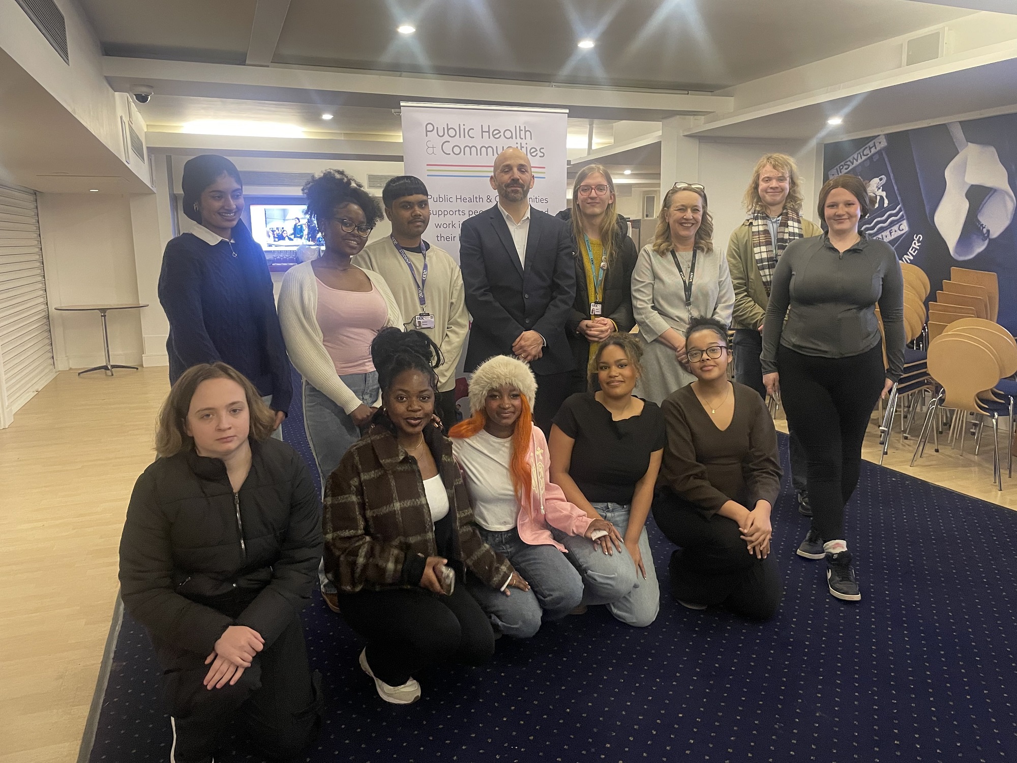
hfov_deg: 67.3
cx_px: 508
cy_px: 382
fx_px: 764
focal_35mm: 26
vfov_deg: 53.1
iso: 500
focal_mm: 4.2
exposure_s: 1/50
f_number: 1.6
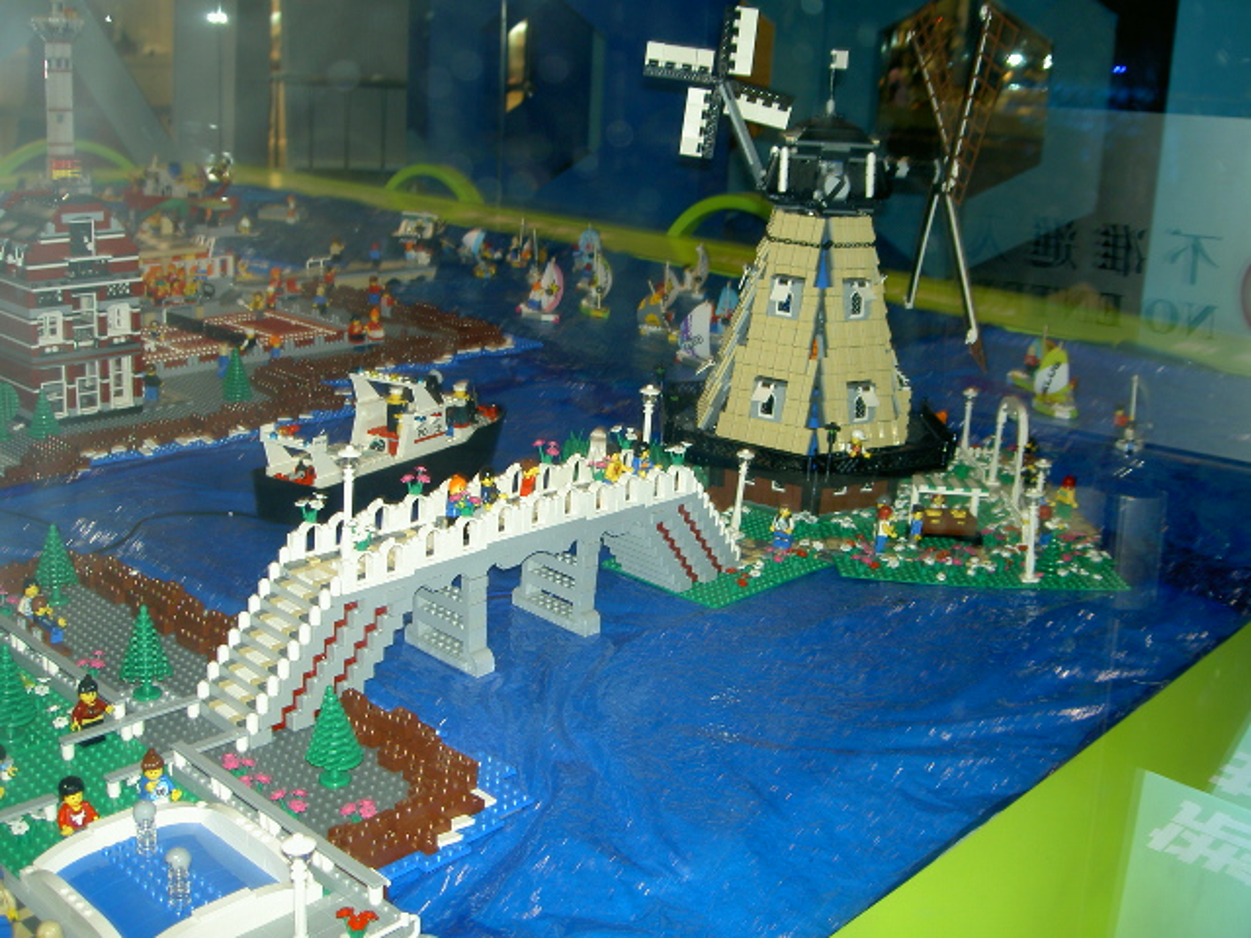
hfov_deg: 47.9
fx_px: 1409
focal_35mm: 39
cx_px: 626
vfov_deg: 36.8
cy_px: 469
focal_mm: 8
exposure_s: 1/60
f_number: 2.8
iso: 50
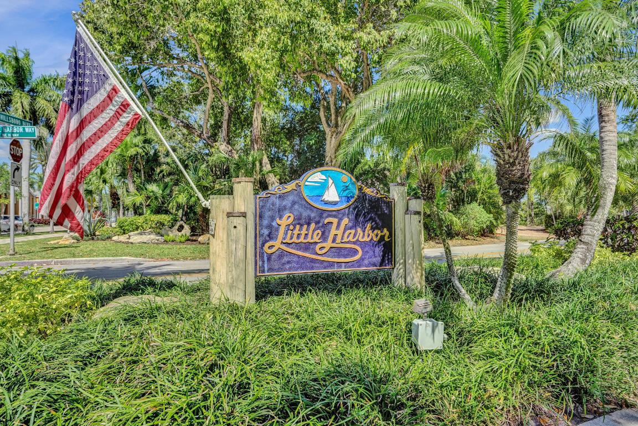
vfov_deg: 64.6
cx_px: 319
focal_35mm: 19
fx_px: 337
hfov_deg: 86.9
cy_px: 213
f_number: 5
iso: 800
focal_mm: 19
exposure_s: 1/3200
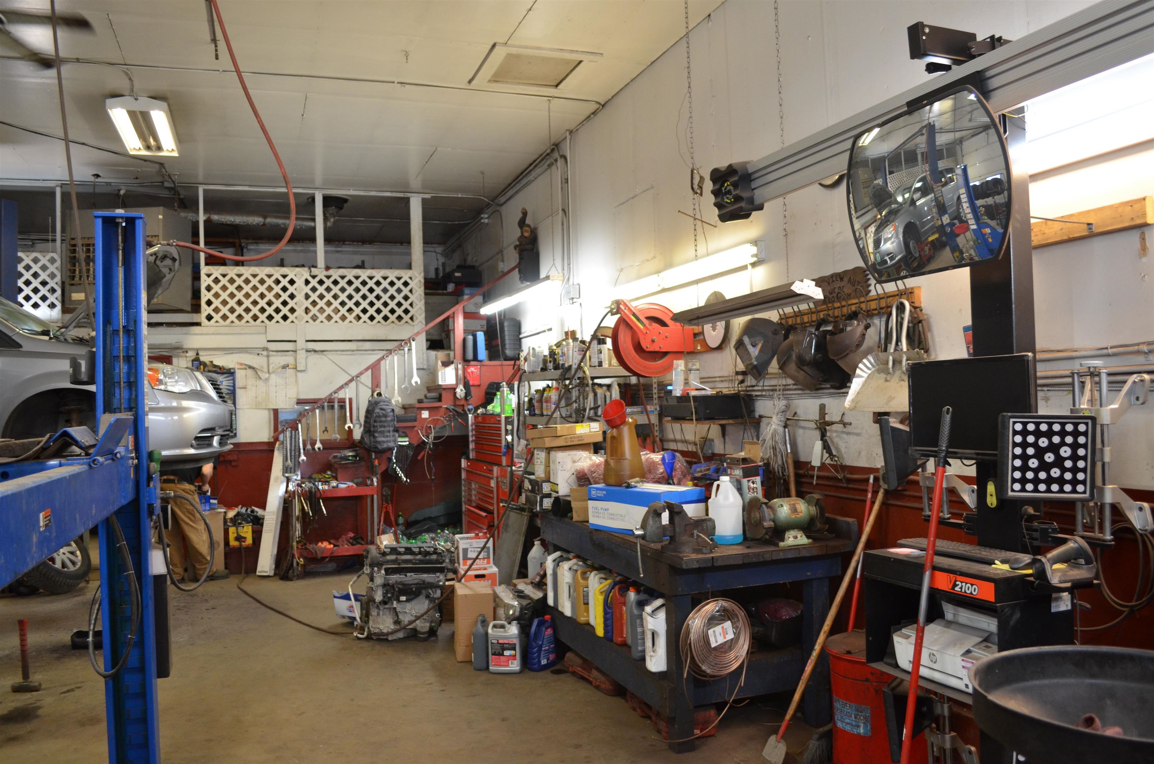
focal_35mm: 27
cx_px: 577
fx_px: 864
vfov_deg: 47.7
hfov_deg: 67.5
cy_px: 382
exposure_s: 1/30
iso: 800
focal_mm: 18
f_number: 3.5
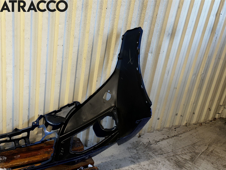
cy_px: 85
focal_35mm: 48
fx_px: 313
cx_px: 113
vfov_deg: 30.3
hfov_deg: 39.7
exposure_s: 1/27
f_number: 1.78
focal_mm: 6.86
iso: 64
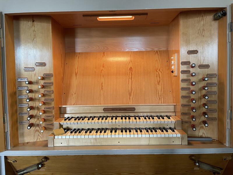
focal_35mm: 26
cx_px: 116
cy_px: 88
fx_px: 175
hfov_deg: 67.3
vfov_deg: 53.1
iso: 500
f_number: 1.6
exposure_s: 1/50
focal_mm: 4.2
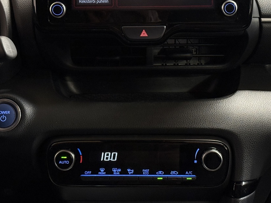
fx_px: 650
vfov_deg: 17.8
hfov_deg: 23.6
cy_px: 79
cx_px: 142
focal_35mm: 83
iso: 200
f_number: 1.78
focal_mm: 6.76
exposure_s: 1/33
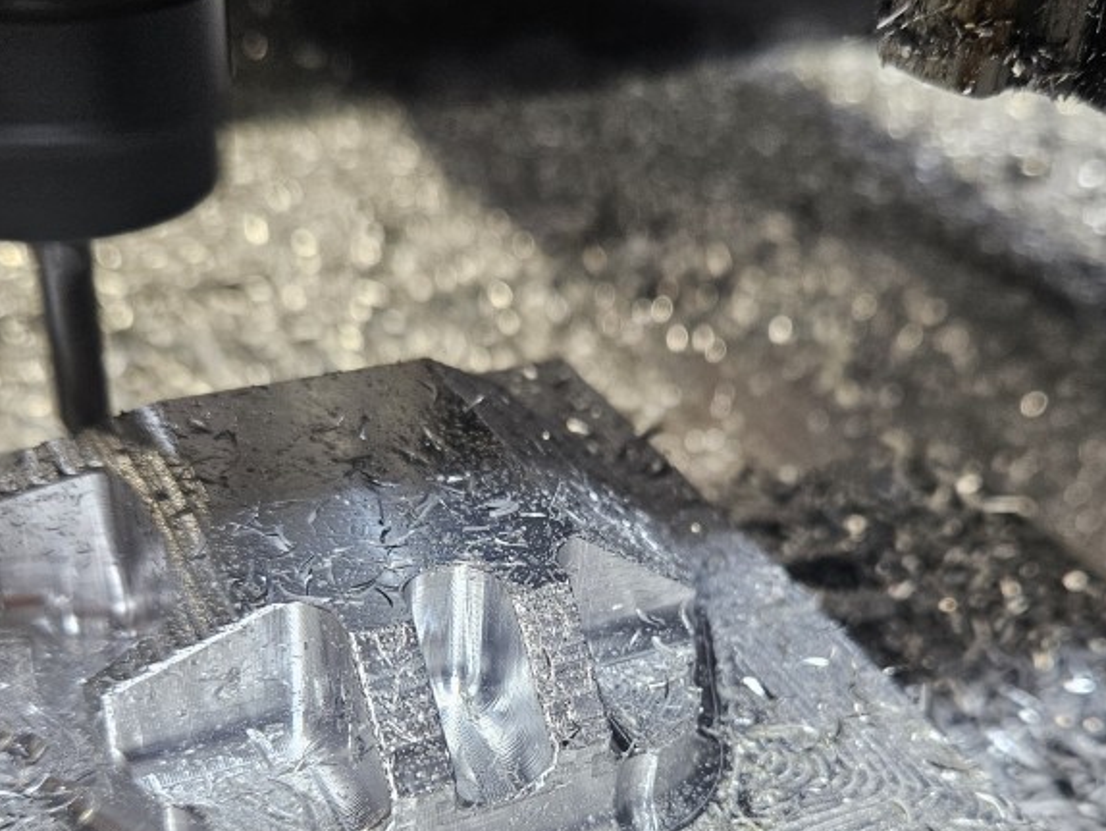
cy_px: 625
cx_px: 553
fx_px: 1311
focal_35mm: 41
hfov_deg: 45.8
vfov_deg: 34.4
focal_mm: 5.4
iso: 250
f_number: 1.8
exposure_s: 1/120
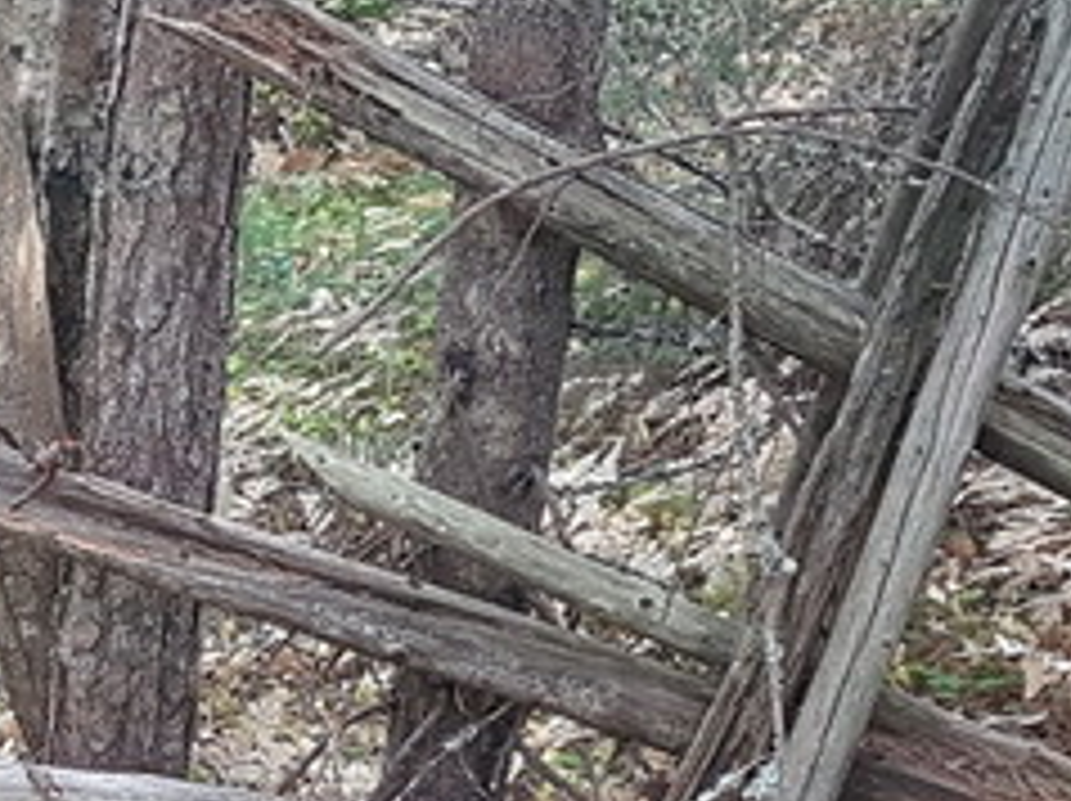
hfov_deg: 18.5
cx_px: 148
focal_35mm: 105
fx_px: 3245
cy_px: 567
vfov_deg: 14.0
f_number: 1.7
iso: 100
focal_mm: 4.2
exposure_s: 1/50
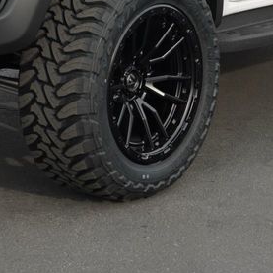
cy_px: -57
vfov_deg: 11.0
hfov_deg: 11.2
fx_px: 1388
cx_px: 108
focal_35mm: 156
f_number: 5.6
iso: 100
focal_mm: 33
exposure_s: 1/125
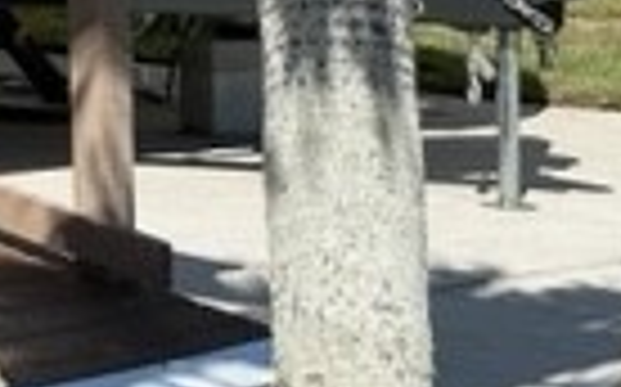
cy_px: -382
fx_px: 3991
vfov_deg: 5.4
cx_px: -652
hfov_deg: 8.4
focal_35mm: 236
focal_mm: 6.86
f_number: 1.78
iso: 64
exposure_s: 1/8197
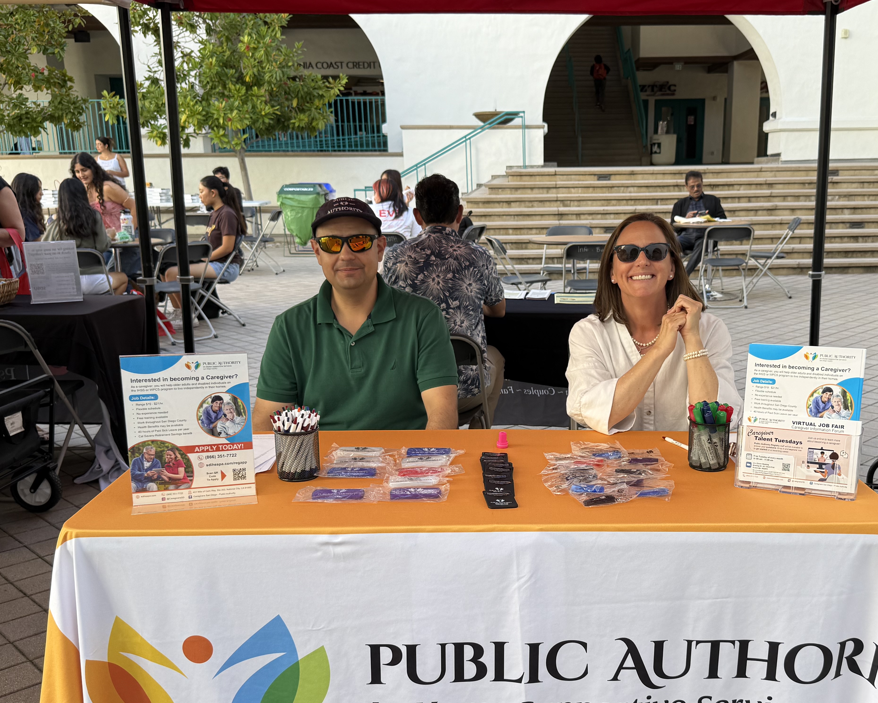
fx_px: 936
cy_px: 422
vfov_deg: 41.0
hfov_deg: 49.9
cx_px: 539
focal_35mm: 36
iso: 80
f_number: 1.78
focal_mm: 6.76
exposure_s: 1/494
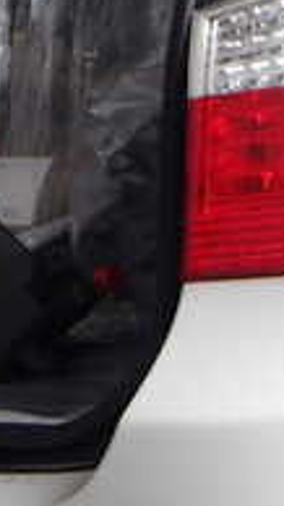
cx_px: 167
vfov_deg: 20.7
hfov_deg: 12.0
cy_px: 467
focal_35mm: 101
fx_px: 1353
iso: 100
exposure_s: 1/200
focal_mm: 5.4
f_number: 2.3
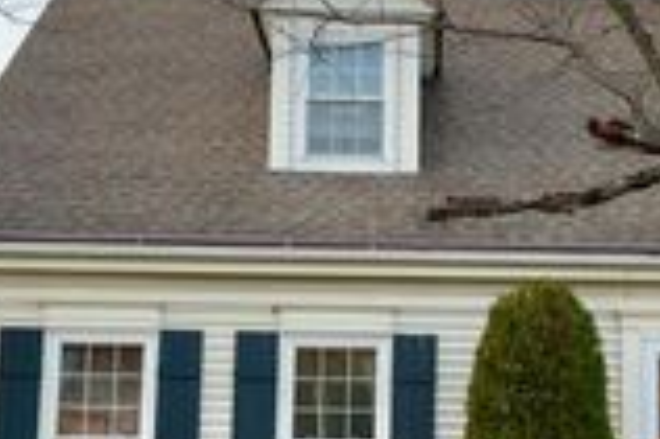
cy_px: 278
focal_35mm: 79
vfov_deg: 17.2
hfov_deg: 25.6
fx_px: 1447
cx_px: 414
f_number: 1.78
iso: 80
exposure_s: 1/430
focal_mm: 6.76
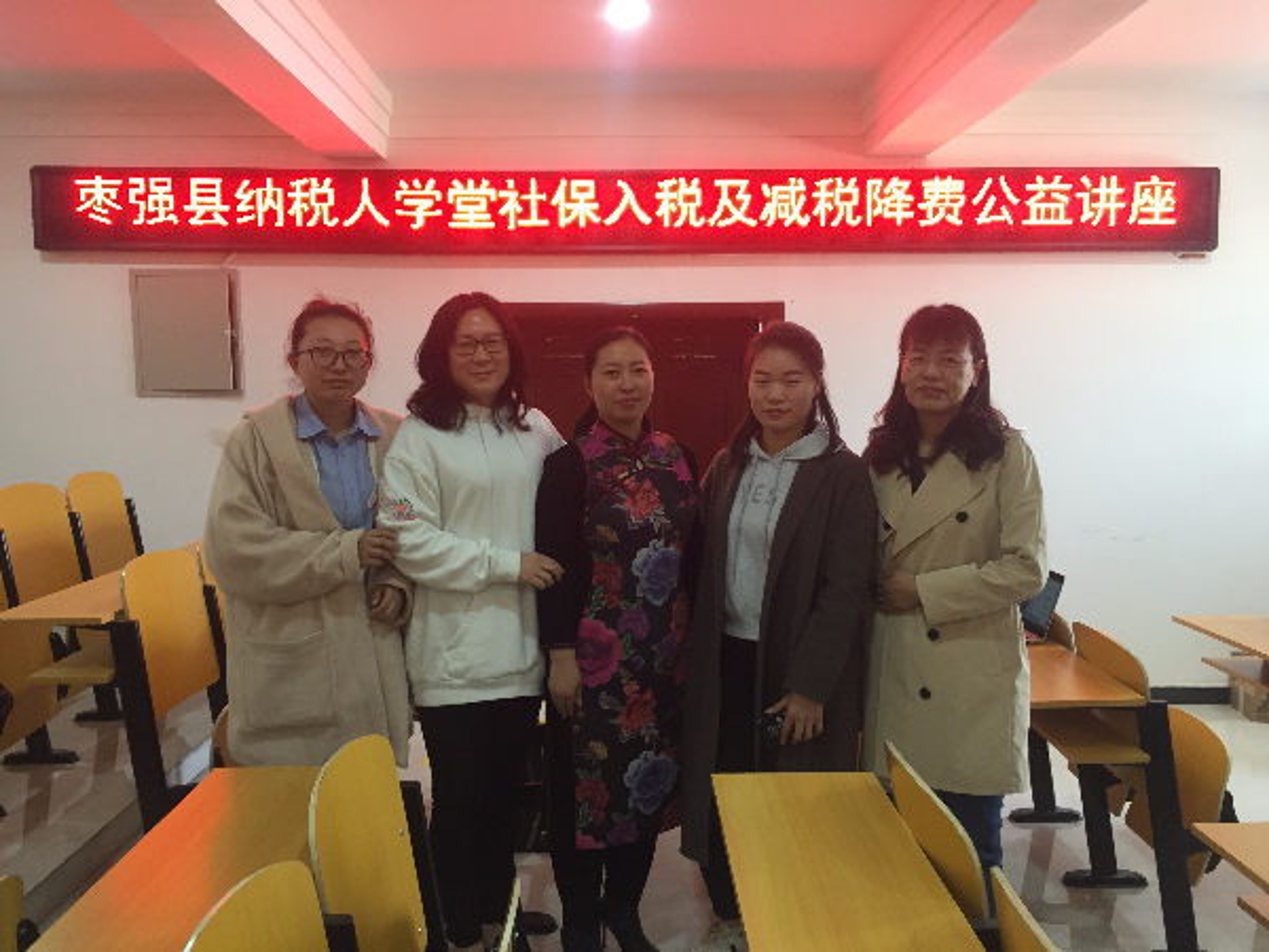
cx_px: 634
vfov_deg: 48.2
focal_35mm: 29
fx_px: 1063
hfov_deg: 61.7
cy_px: 476
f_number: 2.2
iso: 160
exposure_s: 1/33
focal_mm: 4.15
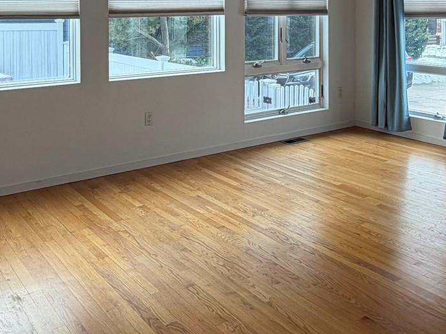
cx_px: 259
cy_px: 20
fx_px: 541
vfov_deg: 32.3
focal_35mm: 42
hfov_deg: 44.7
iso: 50
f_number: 2.2
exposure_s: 1/195
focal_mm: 2.22
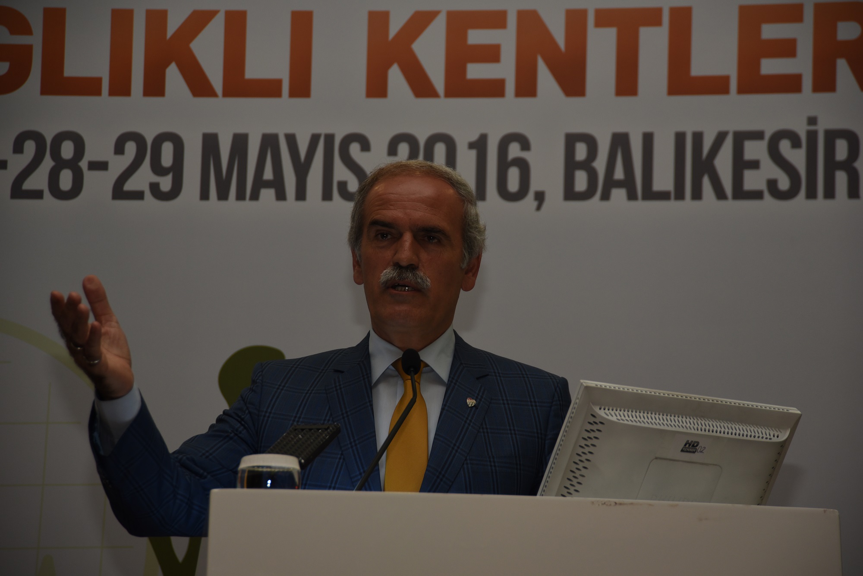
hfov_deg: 17.1
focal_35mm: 120
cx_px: 432
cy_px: 288
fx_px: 2878
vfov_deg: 11.4
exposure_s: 1/60
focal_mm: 120
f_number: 5.6
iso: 400
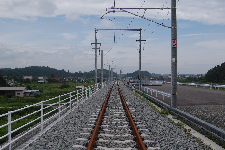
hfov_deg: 49.6
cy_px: 75
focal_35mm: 39
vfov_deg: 34.1
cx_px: 112
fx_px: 244
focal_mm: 26
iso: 200
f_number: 8
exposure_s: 1/250
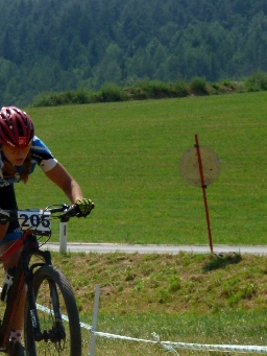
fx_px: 2569
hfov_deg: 5.9
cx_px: 47
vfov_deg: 7.9
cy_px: 295
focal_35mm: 250
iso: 100
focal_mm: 25.3
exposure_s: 1/320
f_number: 5.8
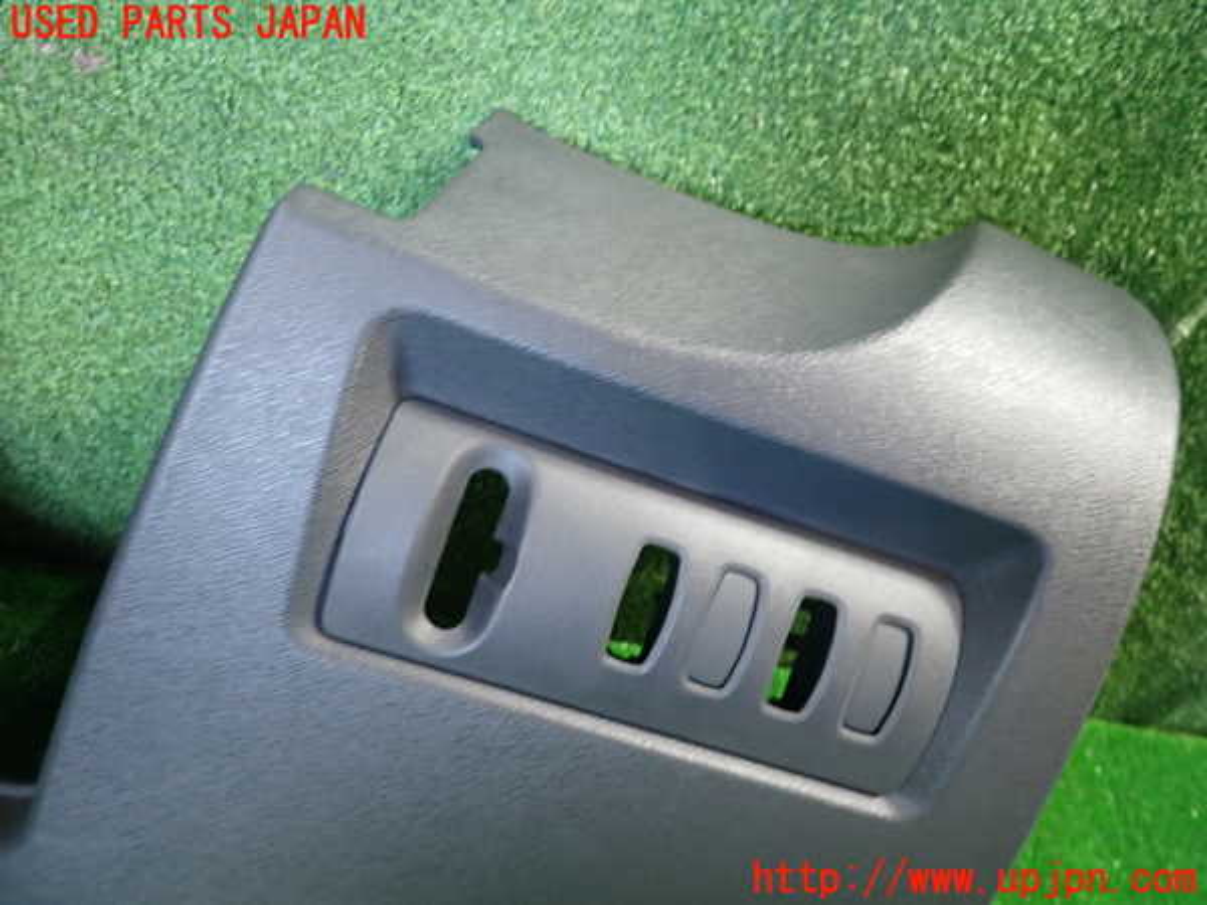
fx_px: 872
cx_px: 604
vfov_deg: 54.9
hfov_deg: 69.4
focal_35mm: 25
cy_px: 452
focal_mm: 4.5
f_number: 2
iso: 400
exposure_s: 1/30
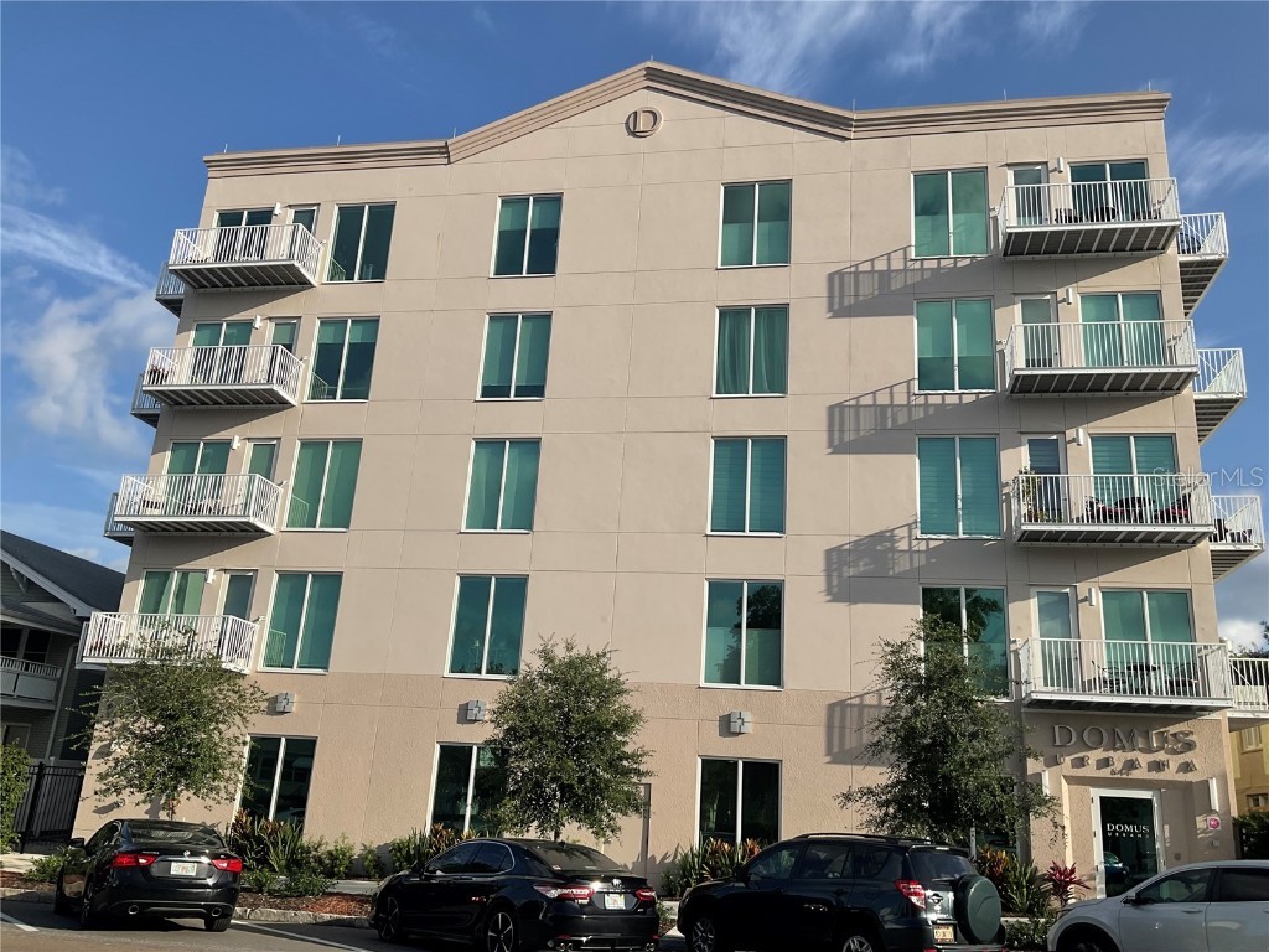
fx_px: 1063
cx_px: 634
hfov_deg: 61.7
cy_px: 476
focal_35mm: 29
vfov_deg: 48.2
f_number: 1.8
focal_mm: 3
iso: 16
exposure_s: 1/1984
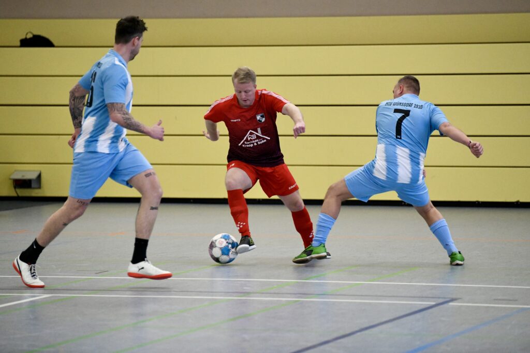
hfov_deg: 12.8
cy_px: 176
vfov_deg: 8.6
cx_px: 265
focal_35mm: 160
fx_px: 2356
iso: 8000
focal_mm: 160
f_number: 2.8
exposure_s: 1/1600
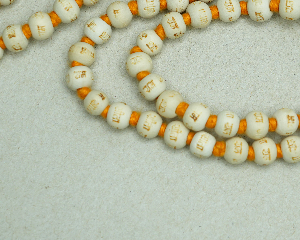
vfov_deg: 12.2
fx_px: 1119
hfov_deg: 15.2
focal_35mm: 126
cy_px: 50
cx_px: 205
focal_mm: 56
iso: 200
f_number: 5.6
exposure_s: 1/60
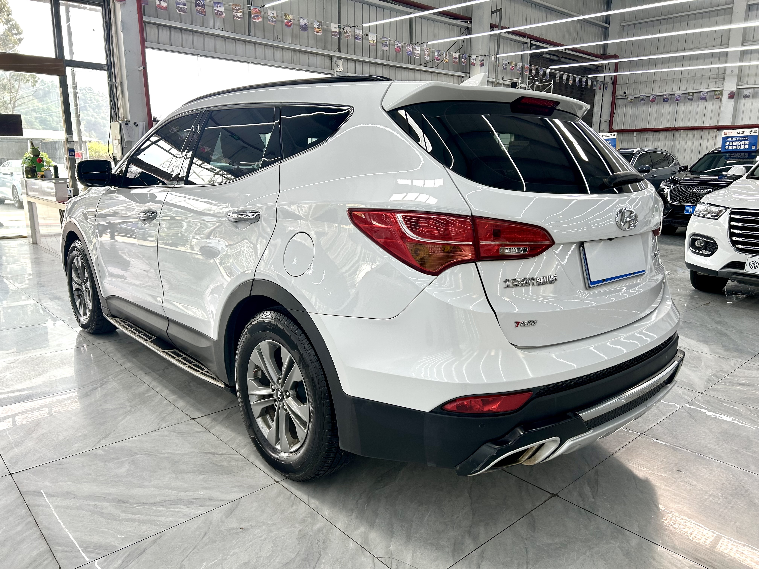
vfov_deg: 53.1
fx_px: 570
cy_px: 284
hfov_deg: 67.3
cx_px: 380
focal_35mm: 26
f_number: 1.5
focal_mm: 5.7
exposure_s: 1/121
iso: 40
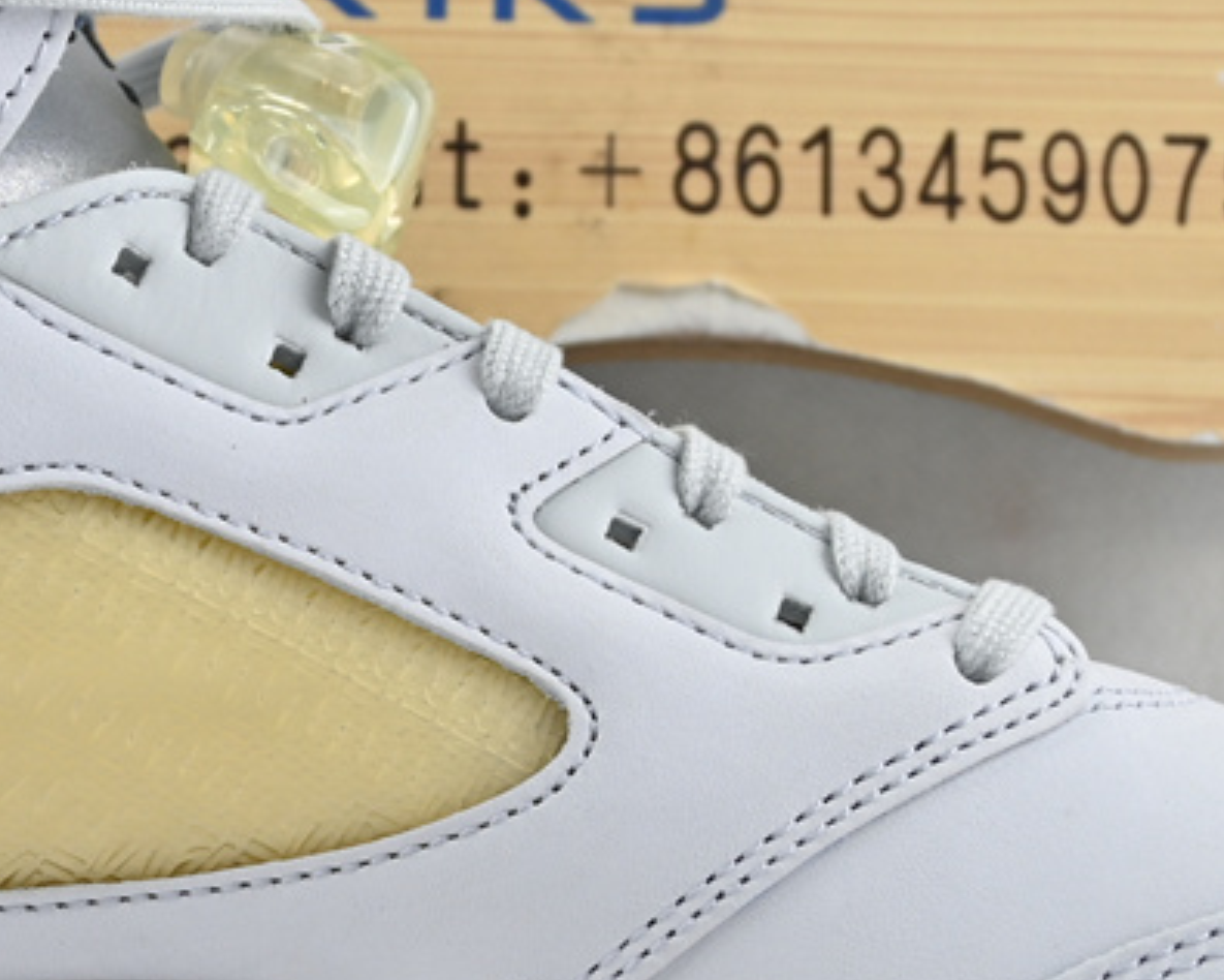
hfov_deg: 14.2
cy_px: 577
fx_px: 4880
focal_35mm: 135
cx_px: 322
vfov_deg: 11.5
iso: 100
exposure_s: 1/40
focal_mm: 31.5
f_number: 5
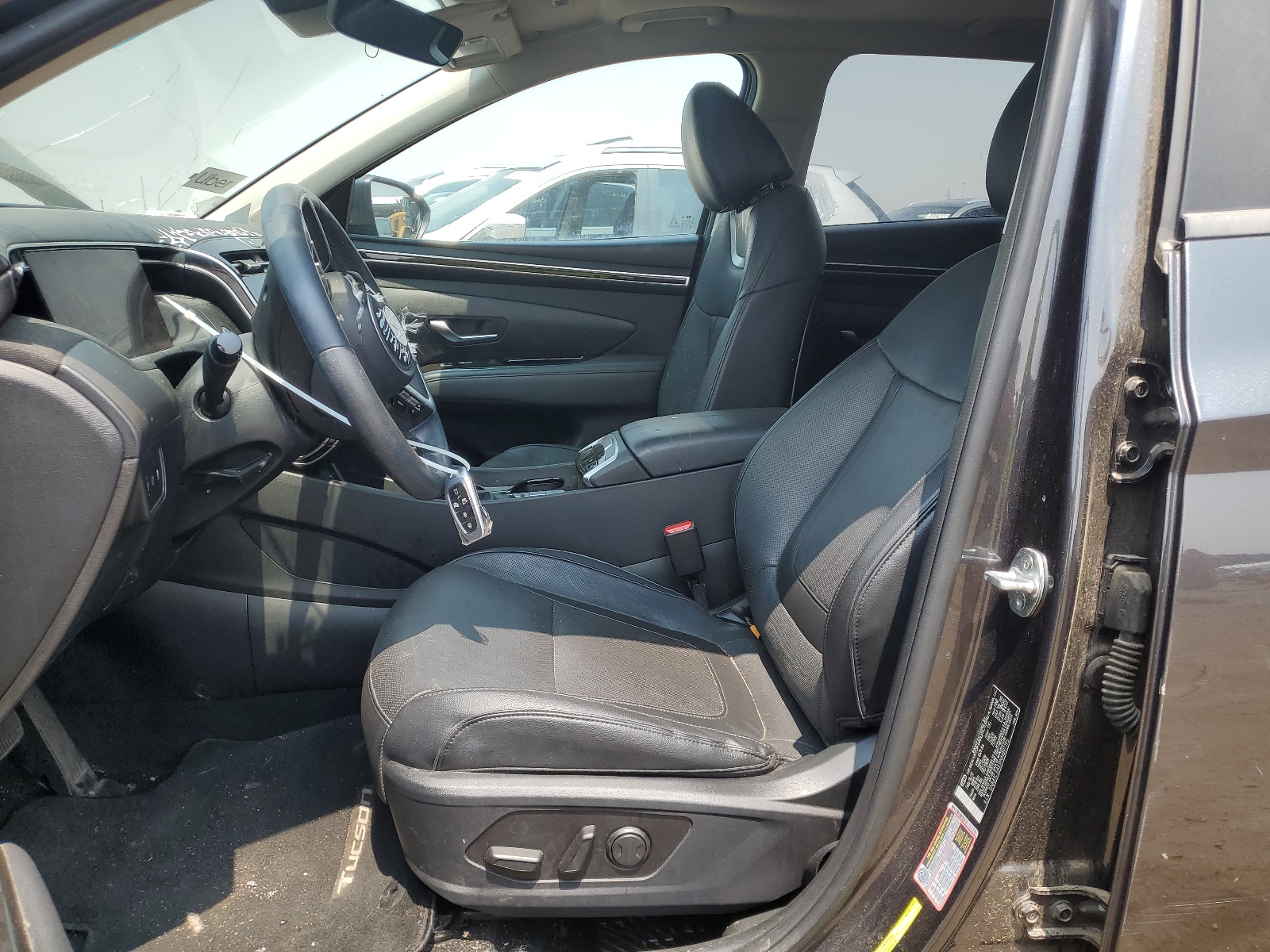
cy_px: 476
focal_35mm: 26
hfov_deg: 67.3
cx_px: 635
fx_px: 954
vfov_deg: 53.1
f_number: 1.5
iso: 50
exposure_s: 1/909
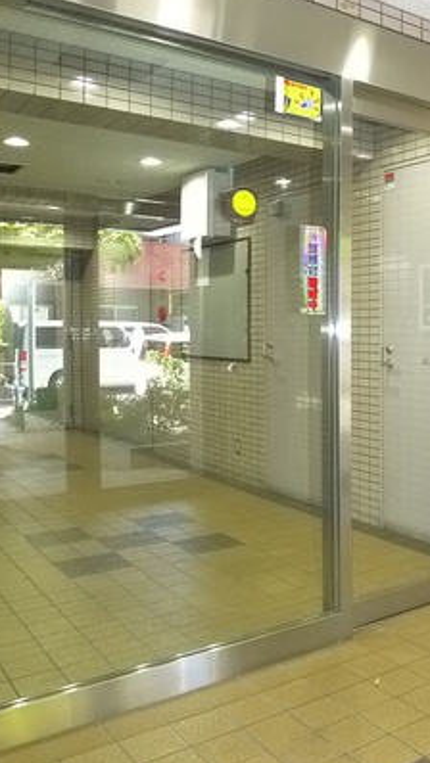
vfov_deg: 44.6
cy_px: 368
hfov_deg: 24.8
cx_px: 427
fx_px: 932
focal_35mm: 46
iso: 400
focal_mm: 5.1
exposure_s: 1/13
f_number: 2
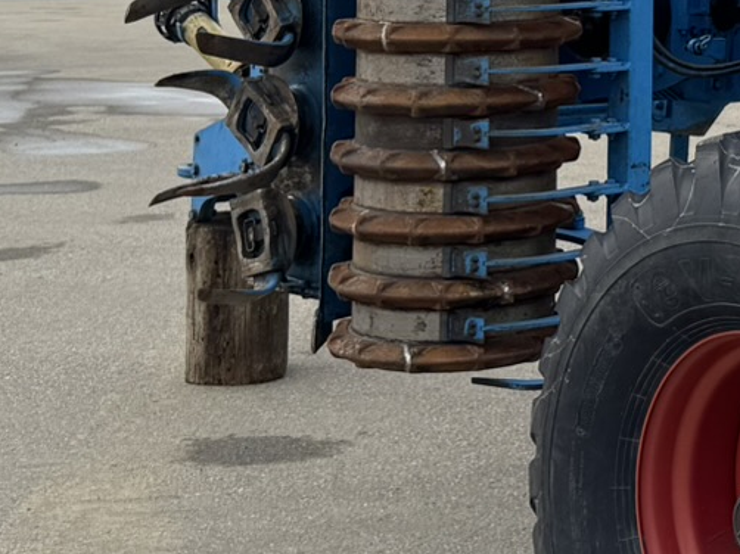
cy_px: -130
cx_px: 867
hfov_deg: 19.0
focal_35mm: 98
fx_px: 2094
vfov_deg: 14.5
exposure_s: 1/5348
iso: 80
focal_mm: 6.76
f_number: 1.78
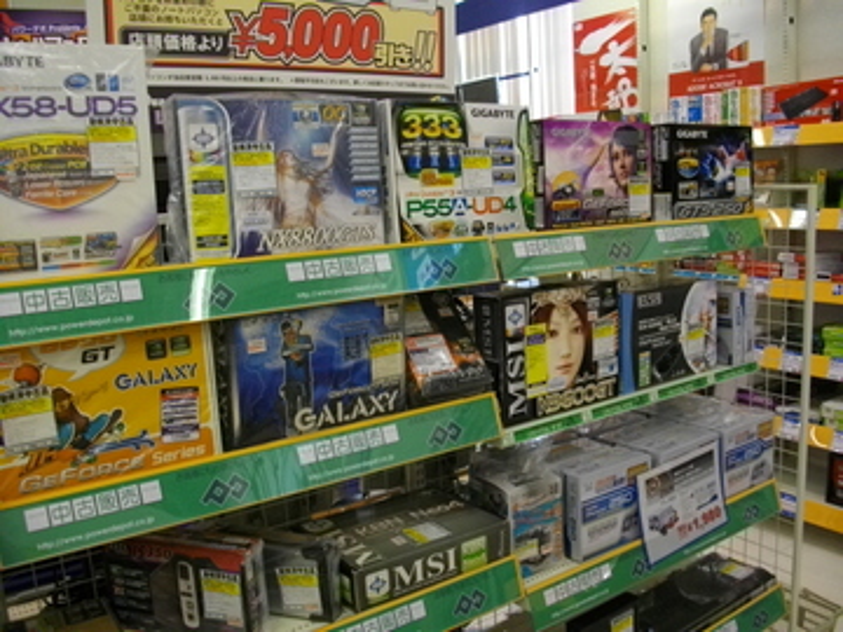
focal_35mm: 32
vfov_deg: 44.2
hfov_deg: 56.8
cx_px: 422
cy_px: 316
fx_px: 779
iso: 200
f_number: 2.9
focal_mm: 5.7
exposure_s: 1/60
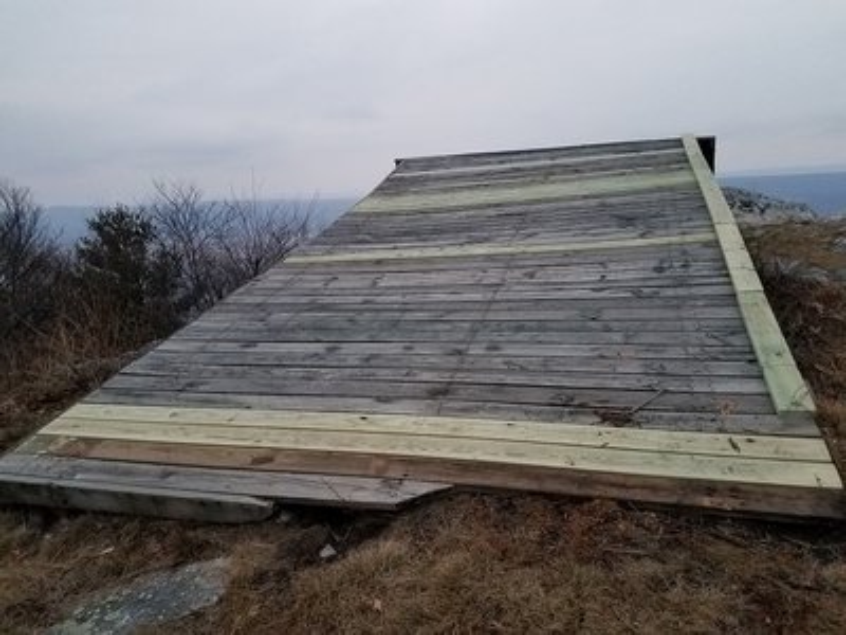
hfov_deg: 67.3
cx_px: 423
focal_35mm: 26
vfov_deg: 53.1
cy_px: 318
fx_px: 635
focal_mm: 4.2
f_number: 1.7
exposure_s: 1/18
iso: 200
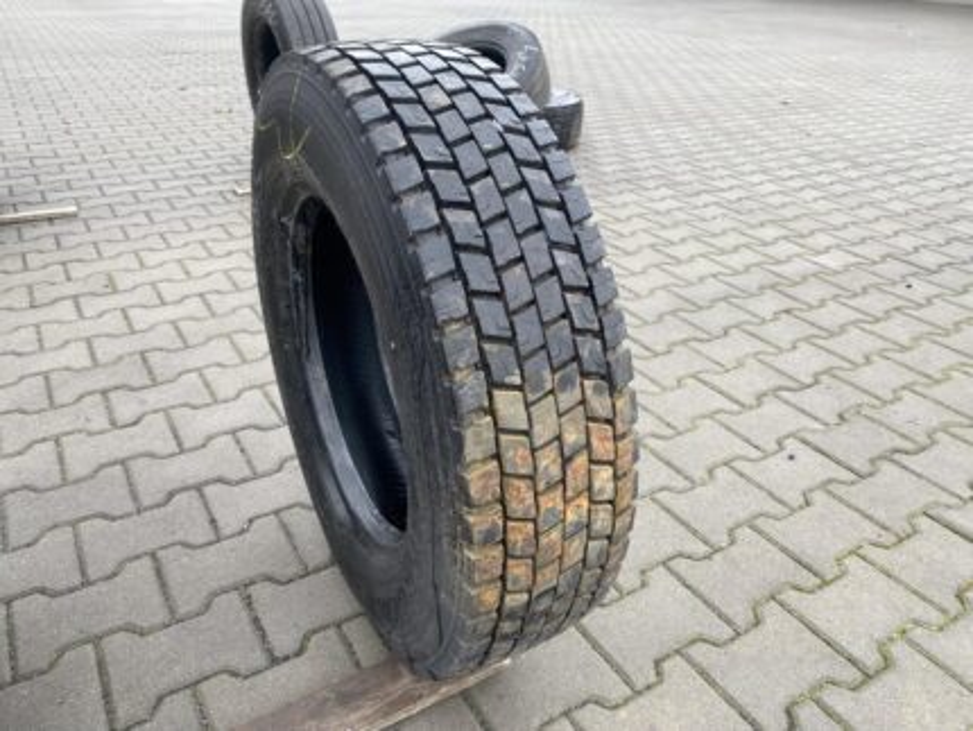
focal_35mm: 26
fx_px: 731
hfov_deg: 67.3
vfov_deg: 53.1
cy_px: 366
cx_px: 486
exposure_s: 1/208
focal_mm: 4.25
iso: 32
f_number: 1.8
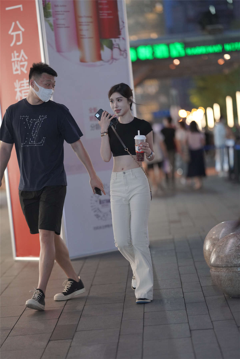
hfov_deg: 10.2
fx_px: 1350
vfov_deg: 15.2
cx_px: 120
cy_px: 180
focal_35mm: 135
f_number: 1.8
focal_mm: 135
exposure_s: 1/320
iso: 2000
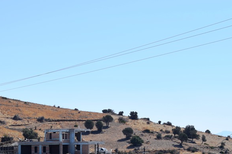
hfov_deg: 14.1
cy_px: 130
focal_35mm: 145
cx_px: 37
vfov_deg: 9.4
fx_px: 934
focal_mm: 55
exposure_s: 1/500
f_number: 10
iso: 200
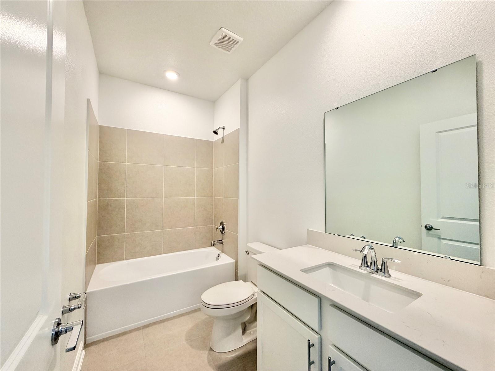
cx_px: 248
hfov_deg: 102.1
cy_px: 186
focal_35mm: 14
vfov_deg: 85.7
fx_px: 200
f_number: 2.2
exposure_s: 1/120
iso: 160
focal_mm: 2.22
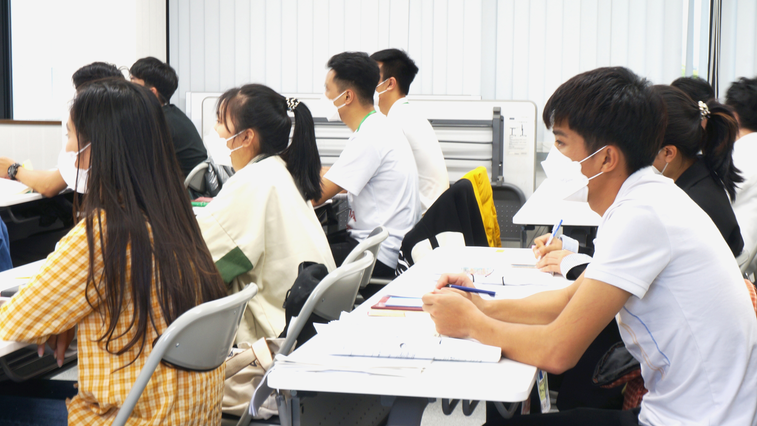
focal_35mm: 66
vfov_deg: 18.3
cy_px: 212
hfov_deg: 31.9
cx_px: 379
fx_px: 1325
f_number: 14
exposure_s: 1/3
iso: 100
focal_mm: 42
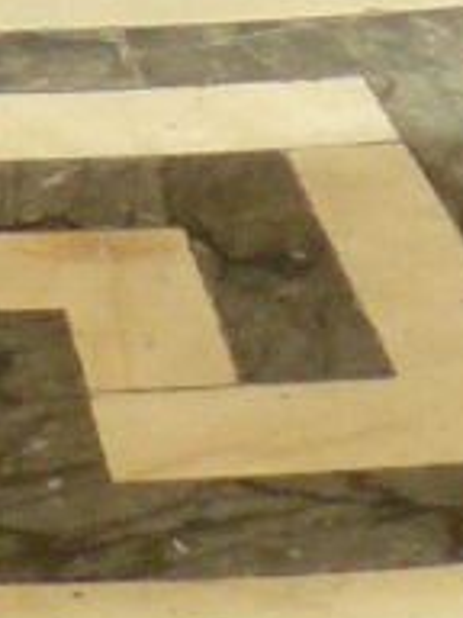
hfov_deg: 5.5
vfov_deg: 6.4
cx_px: -68
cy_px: -1551
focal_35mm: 270
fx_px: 4815
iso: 200
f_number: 2.8
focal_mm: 6
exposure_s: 1/15
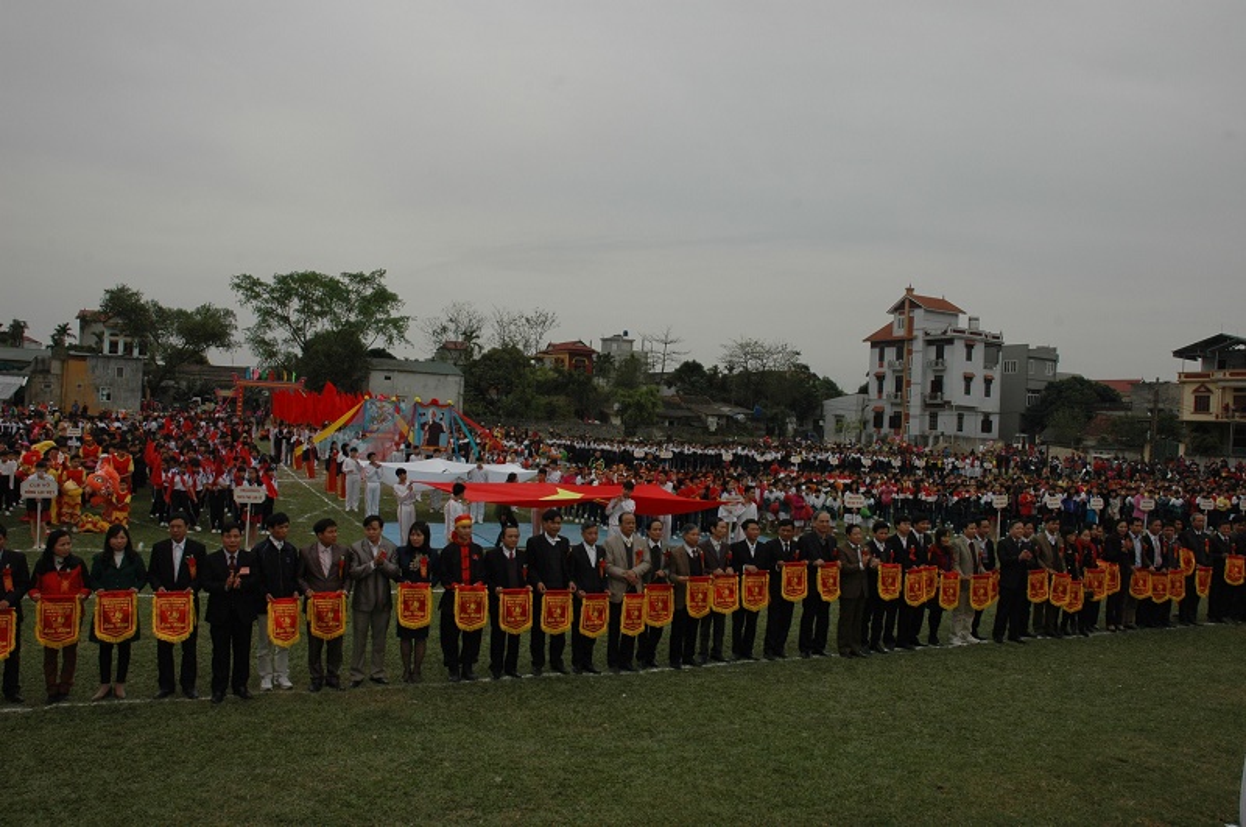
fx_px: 933
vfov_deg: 47.8
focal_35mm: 27
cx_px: 623
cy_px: 414
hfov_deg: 67.5
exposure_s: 1/320
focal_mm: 18
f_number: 9
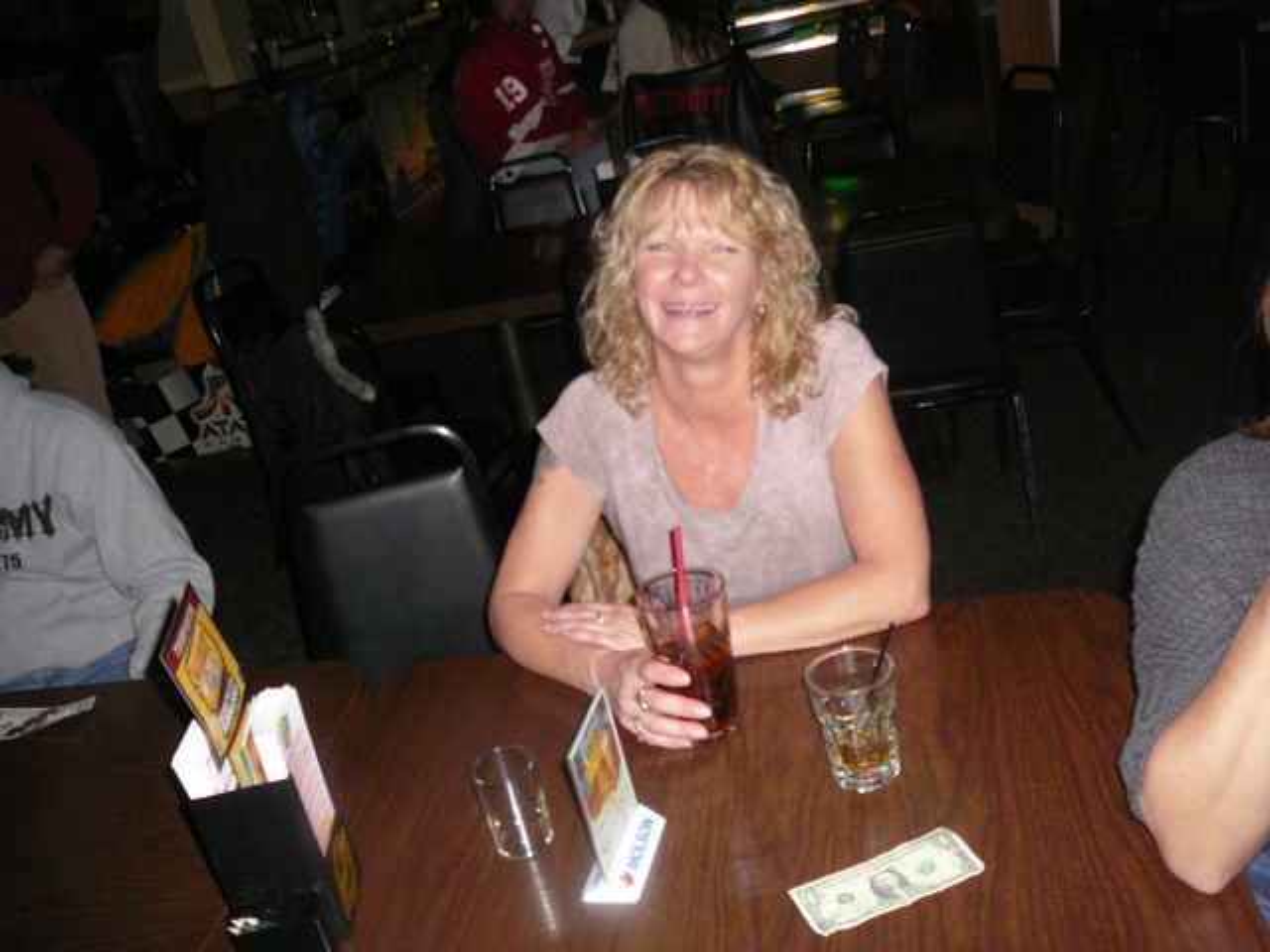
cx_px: 635
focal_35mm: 35
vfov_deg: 40.7
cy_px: 476
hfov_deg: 52.6
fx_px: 1284
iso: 250
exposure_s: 1/30
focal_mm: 5.2
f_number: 2.8
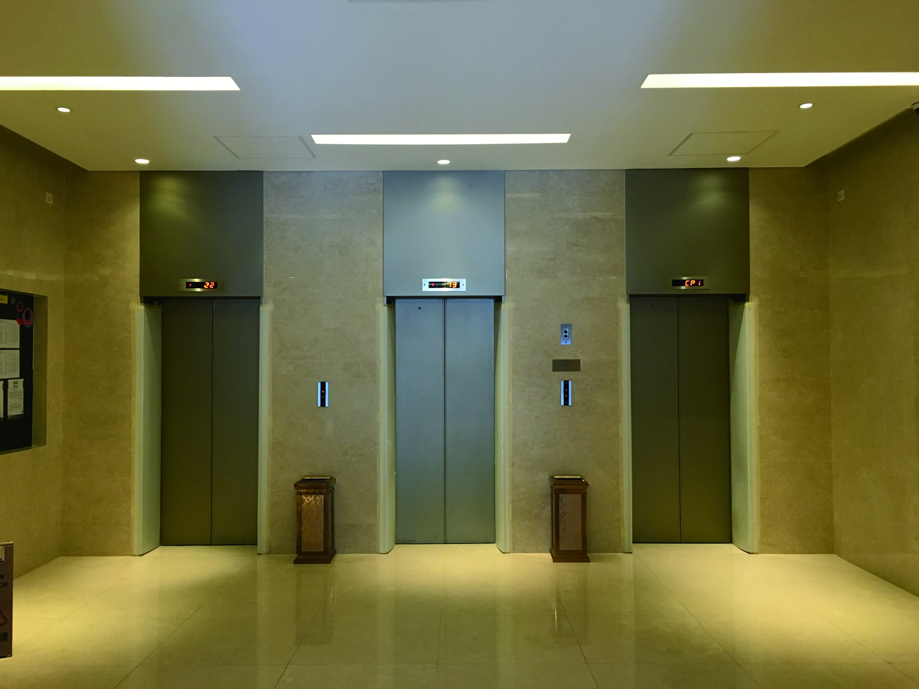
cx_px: 460
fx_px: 770
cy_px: 344
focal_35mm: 29
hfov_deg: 61.7
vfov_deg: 48.2
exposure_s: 1/33
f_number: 2.2
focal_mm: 4.15
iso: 160
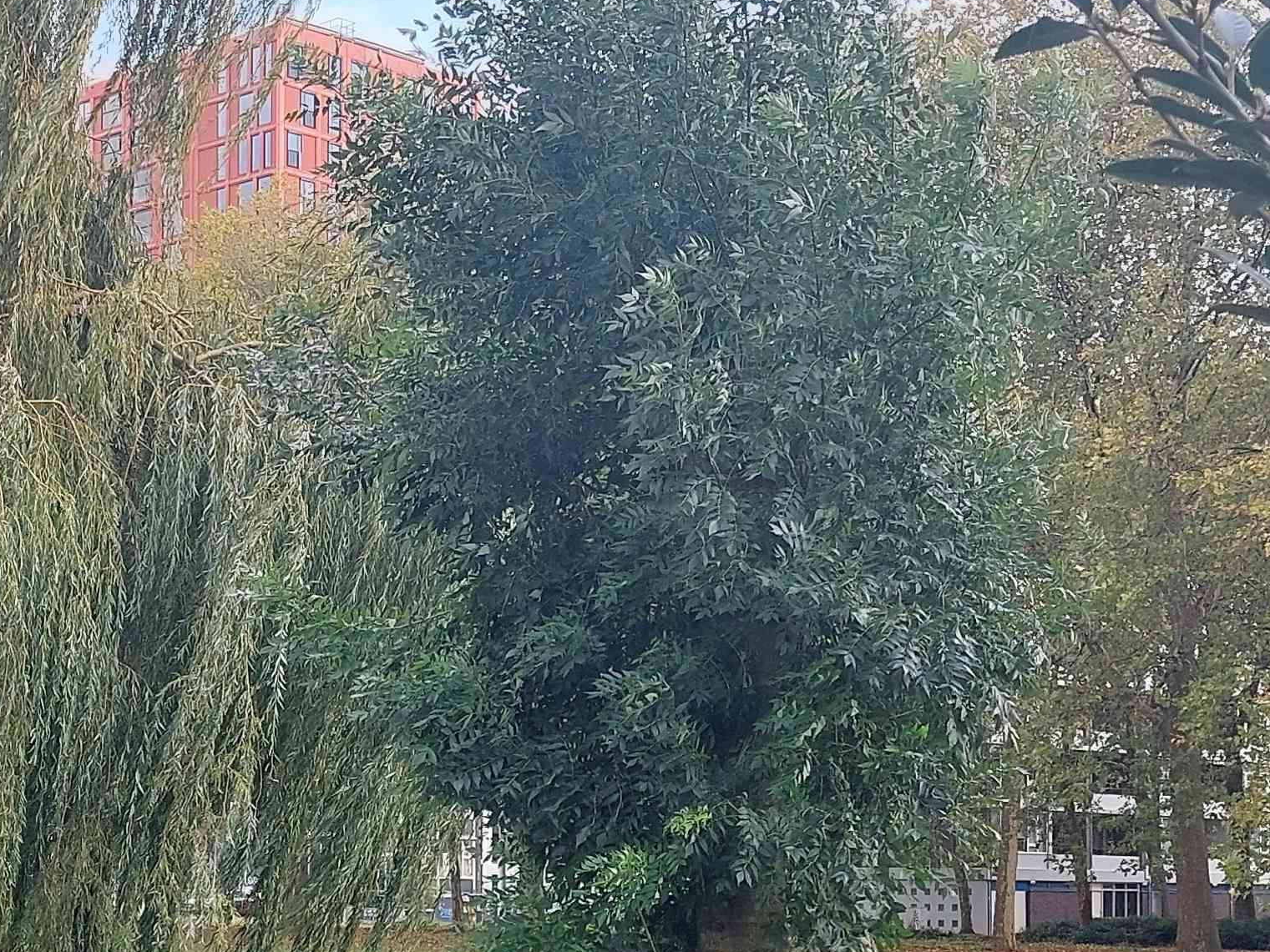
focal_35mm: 76
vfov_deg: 19.1
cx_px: 348
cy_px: 807
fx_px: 2789
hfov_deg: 25.4
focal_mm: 5.23
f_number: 1.8
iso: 25
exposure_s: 1/106
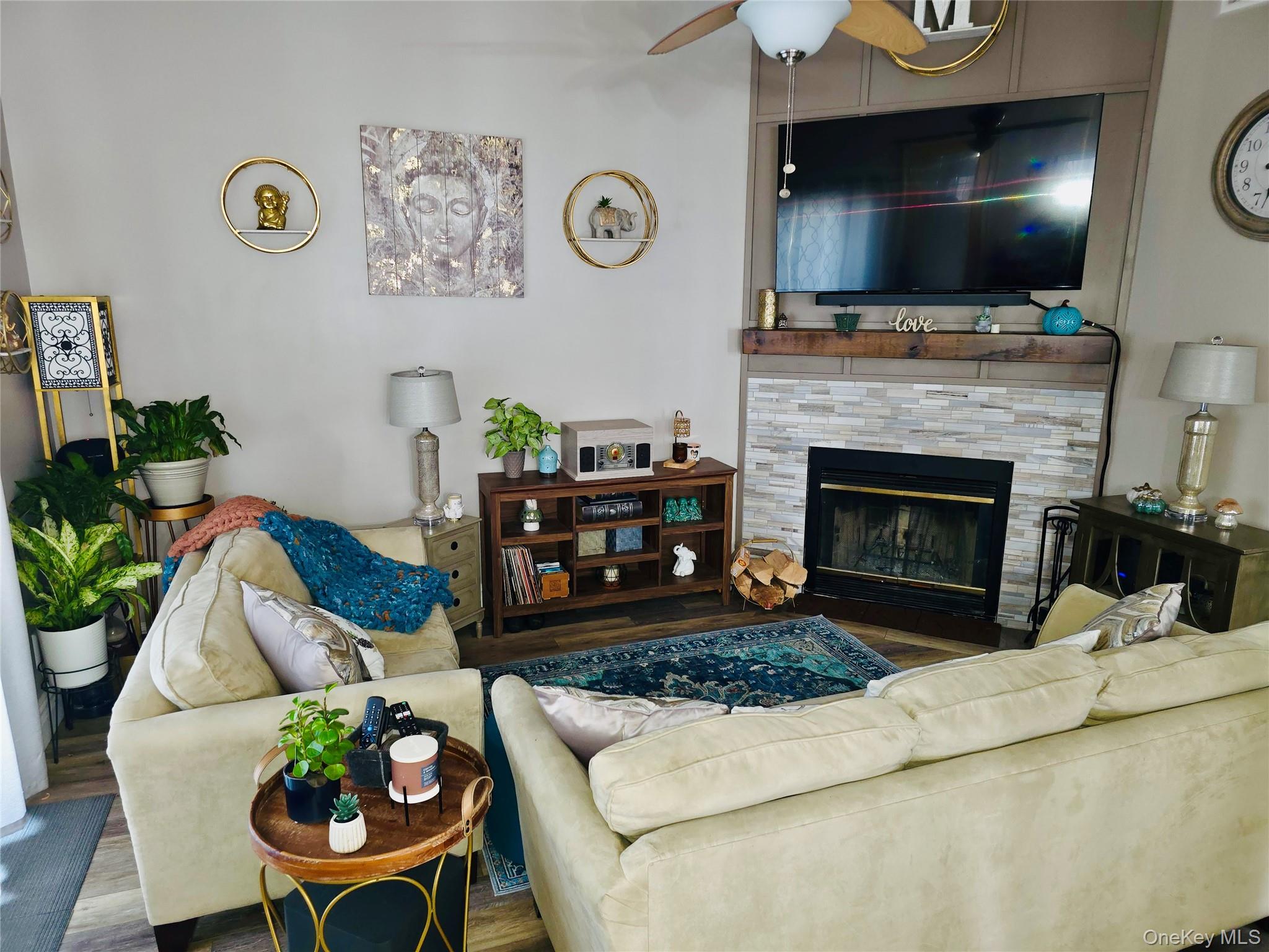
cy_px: 476
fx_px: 843
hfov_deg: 73.9
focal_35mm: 23
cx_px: 634
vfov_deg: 58.9
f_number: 1.7
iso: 160
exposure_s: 1/12
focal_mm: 6.3
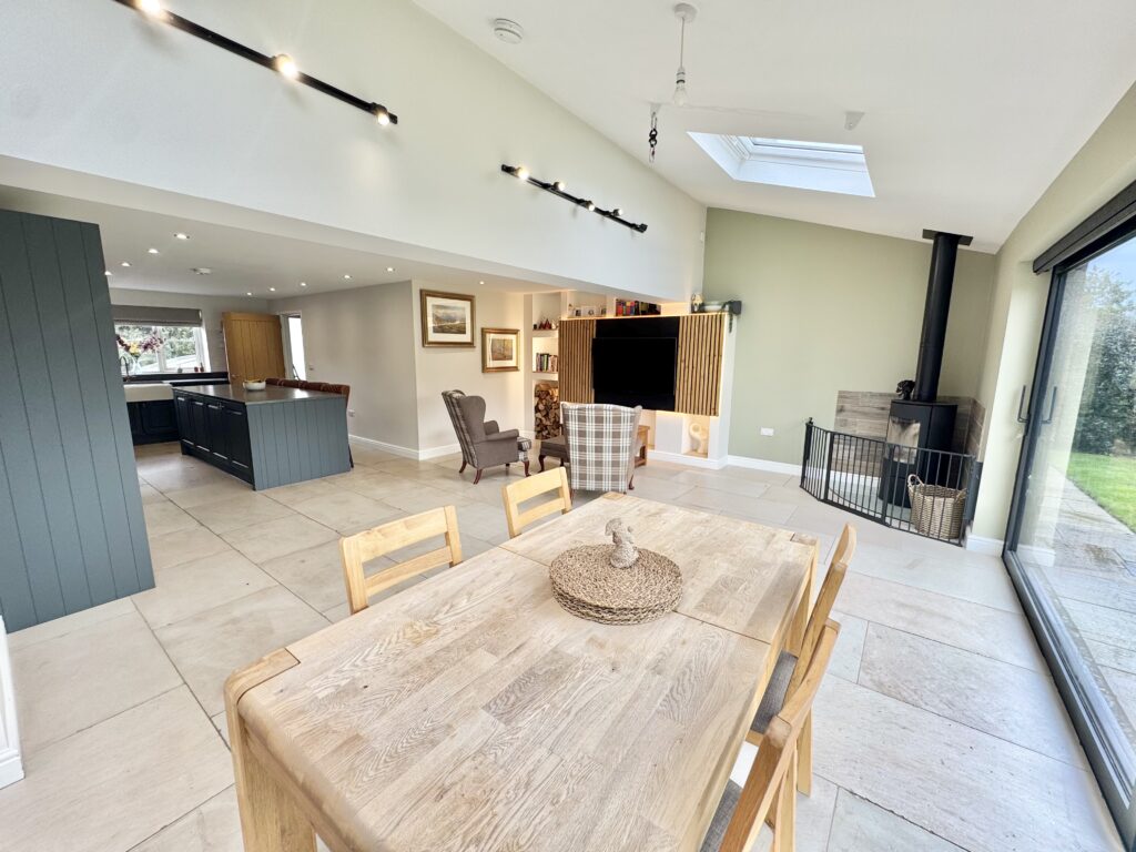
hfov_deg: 102.1
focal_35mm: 14
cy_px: 426
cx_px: 568
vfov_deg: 85.7
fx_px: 459
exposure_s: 1/105
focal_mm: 2.22
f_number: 2.2
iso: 40
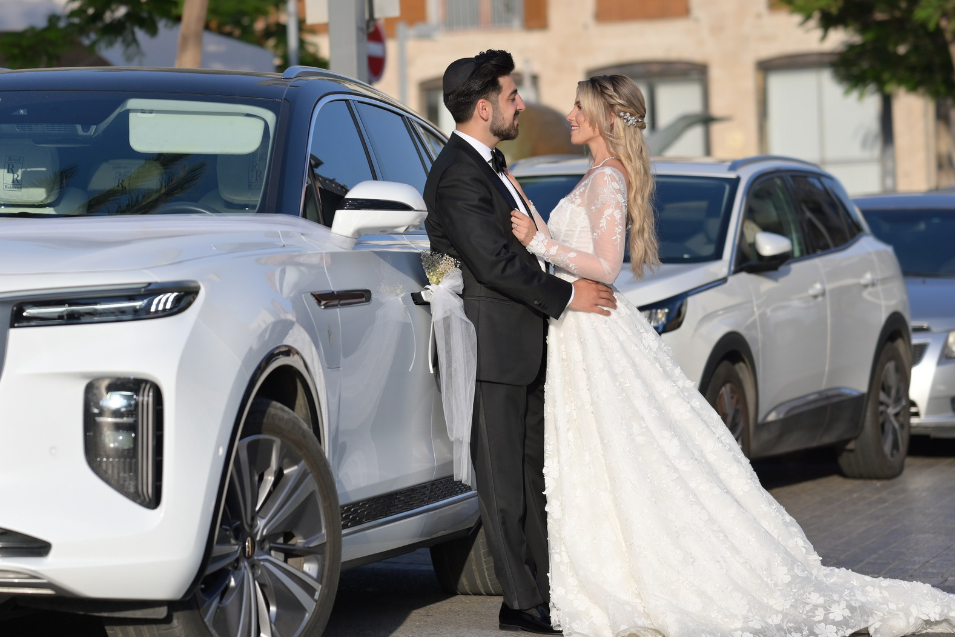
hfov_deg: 14.8
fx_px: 3660
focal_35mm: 138
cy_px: 190
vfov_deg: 9.9
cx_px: 233
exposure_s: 1/5000
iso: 125
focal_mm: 85
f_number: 2.5
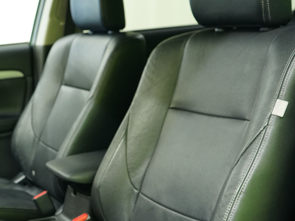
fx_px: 520
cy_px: 153
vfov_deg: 23.9
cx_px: 77
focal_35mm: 61
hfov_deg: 31.2
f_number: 3.5
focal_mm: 28
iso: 1000
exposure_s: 1/25
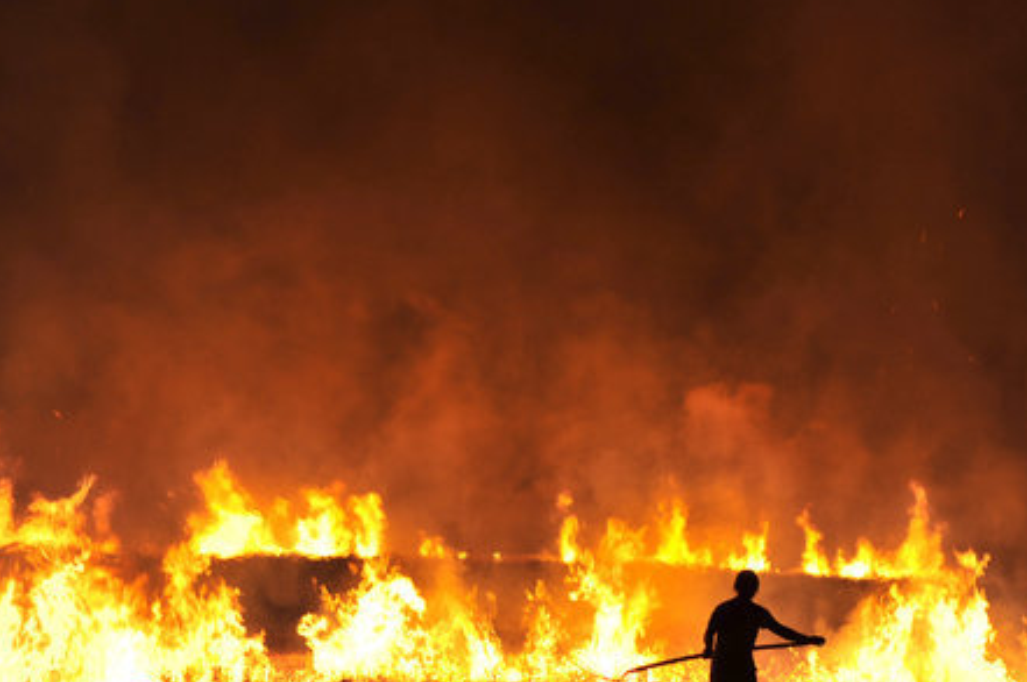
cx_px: 587
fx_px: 11626
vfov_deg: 3.4
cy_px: 315
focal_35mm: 408
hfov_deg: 5.1
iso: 640
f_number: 5.6
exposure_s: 1/80
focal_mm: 300
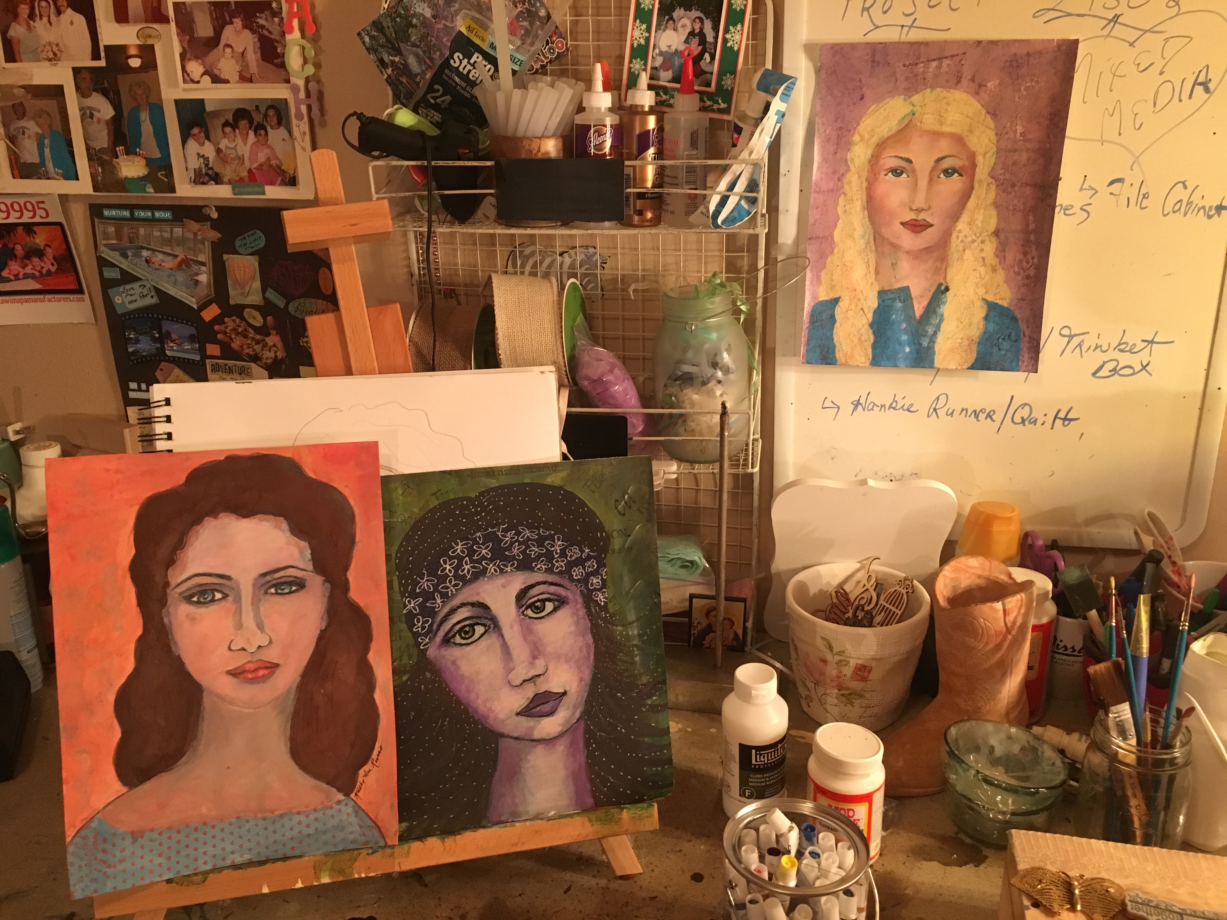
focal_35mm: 29
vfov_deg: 48.2
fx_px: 1028
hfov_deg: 61.7
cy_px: 460
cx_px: 614
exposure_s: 1/20
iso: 200
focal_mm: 4.15
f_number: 2.2
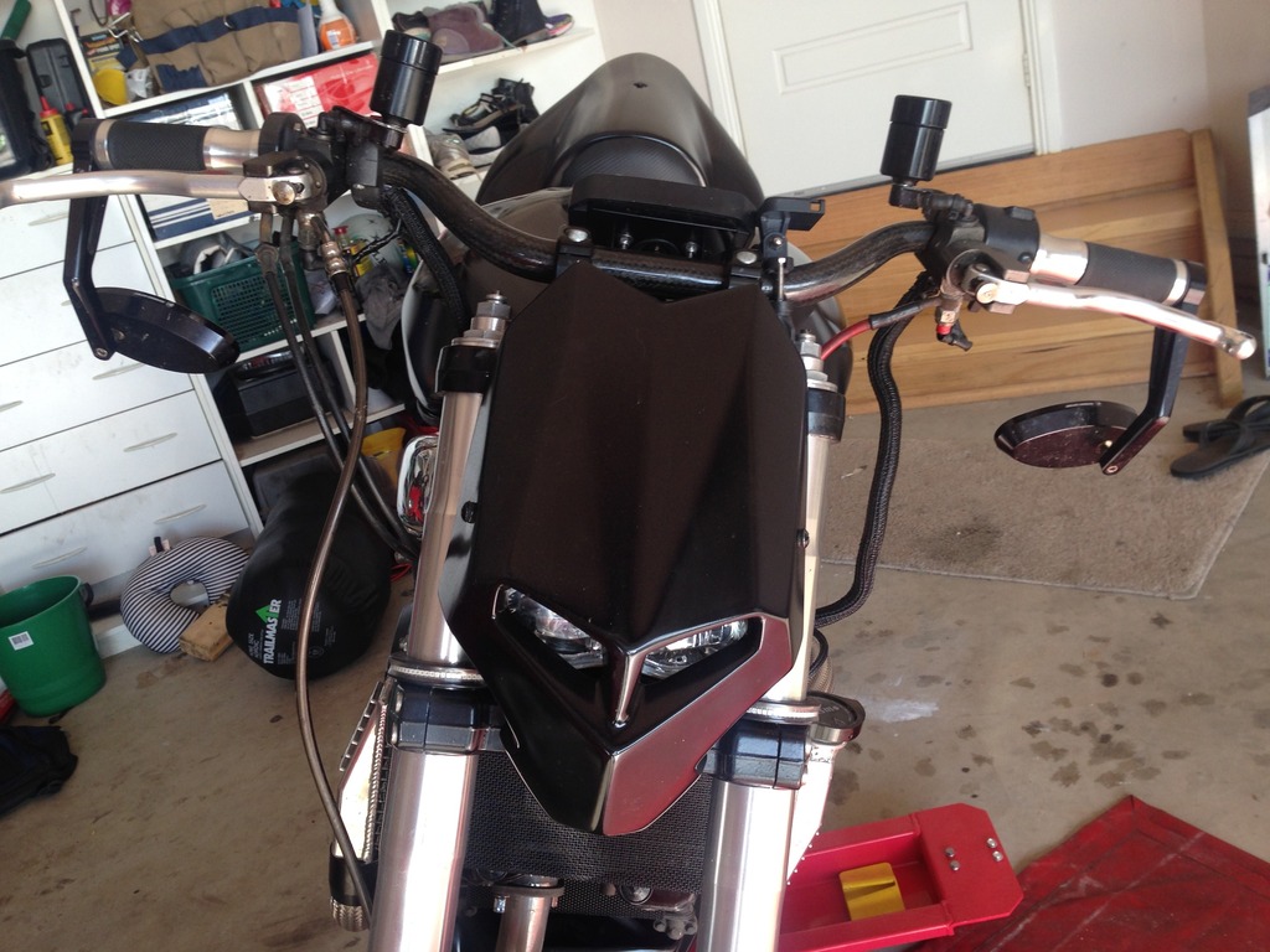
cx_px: 635
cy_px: 476
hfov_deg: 55.4
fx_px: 1211
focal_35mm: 33
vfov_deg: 42.9
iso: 50
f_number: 2.4
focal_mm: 4.12
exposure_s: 1/141
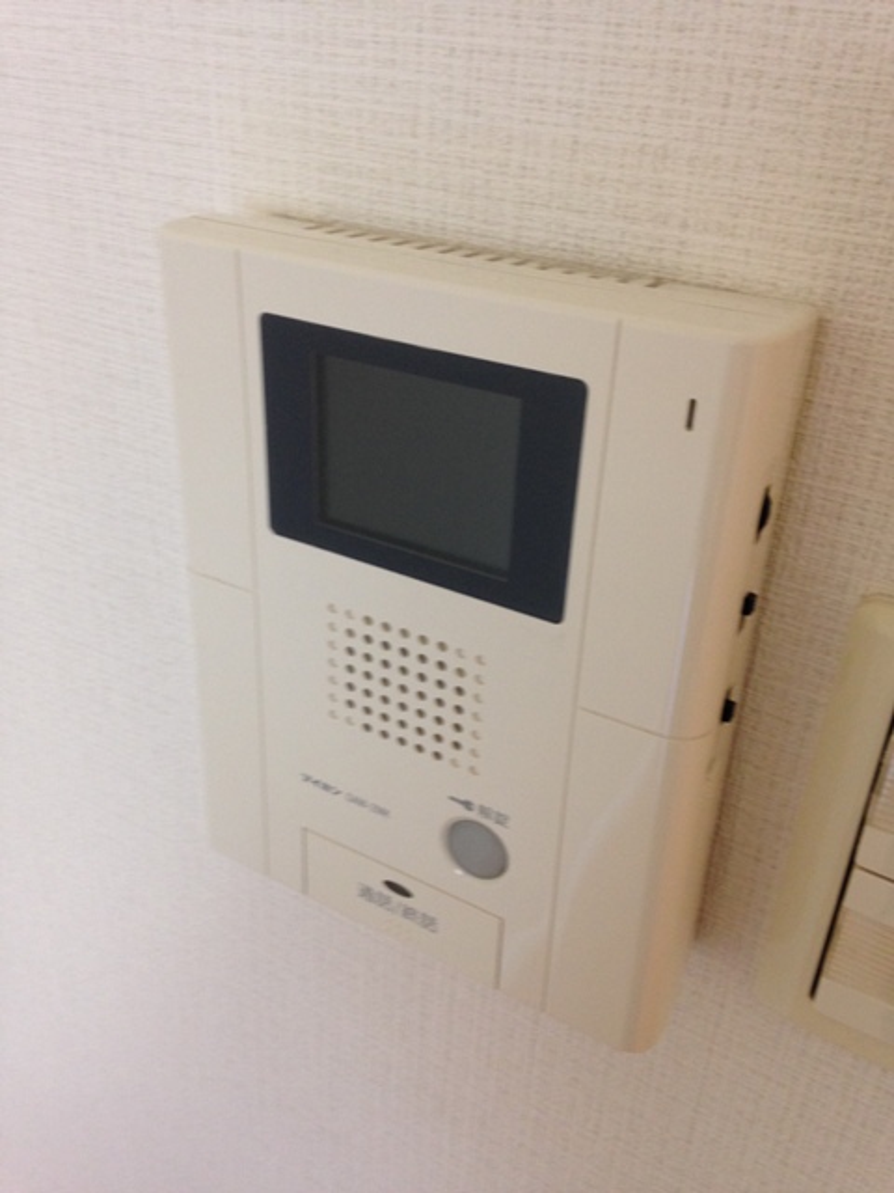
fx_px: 1136
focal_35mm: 33
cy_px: 596
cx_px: 447
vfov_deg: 55.4
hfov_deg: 42.9
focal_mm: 4.12
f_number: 2.4
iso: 100
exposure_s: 1/20
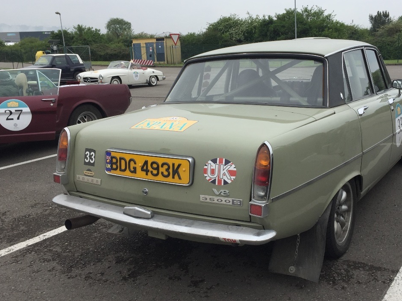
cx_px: 232
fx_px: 430
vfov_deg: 38.6
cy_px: 150
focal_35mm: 37
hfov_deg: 50.0
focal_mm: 4.15
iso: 32
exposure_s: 1/1041
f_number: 2.2
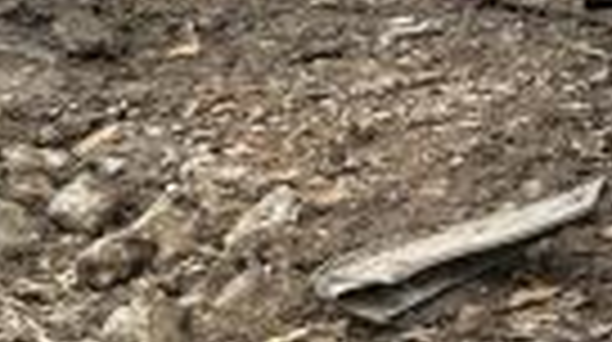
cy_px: -464
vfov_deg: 6.9
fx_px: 2706
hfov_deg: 10.2
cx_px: 1706
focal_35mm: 167
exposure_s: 1/191
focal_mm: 5.1
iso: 40
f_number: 1.6
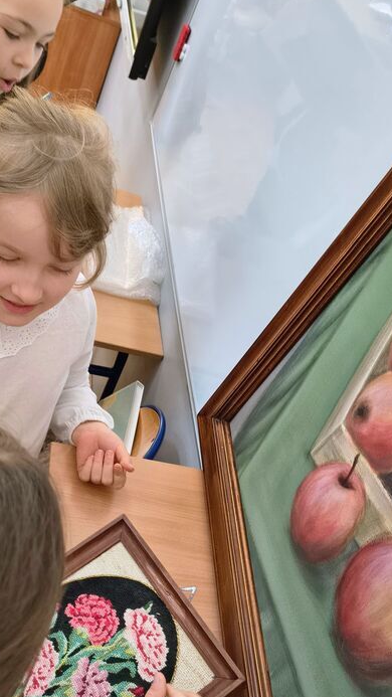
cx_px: 177
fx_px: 683
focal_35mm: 37
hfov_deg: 32.0
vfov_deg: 53.7
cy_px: 406
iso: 488
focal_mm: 5.56
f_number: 1.8
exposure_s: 1/100
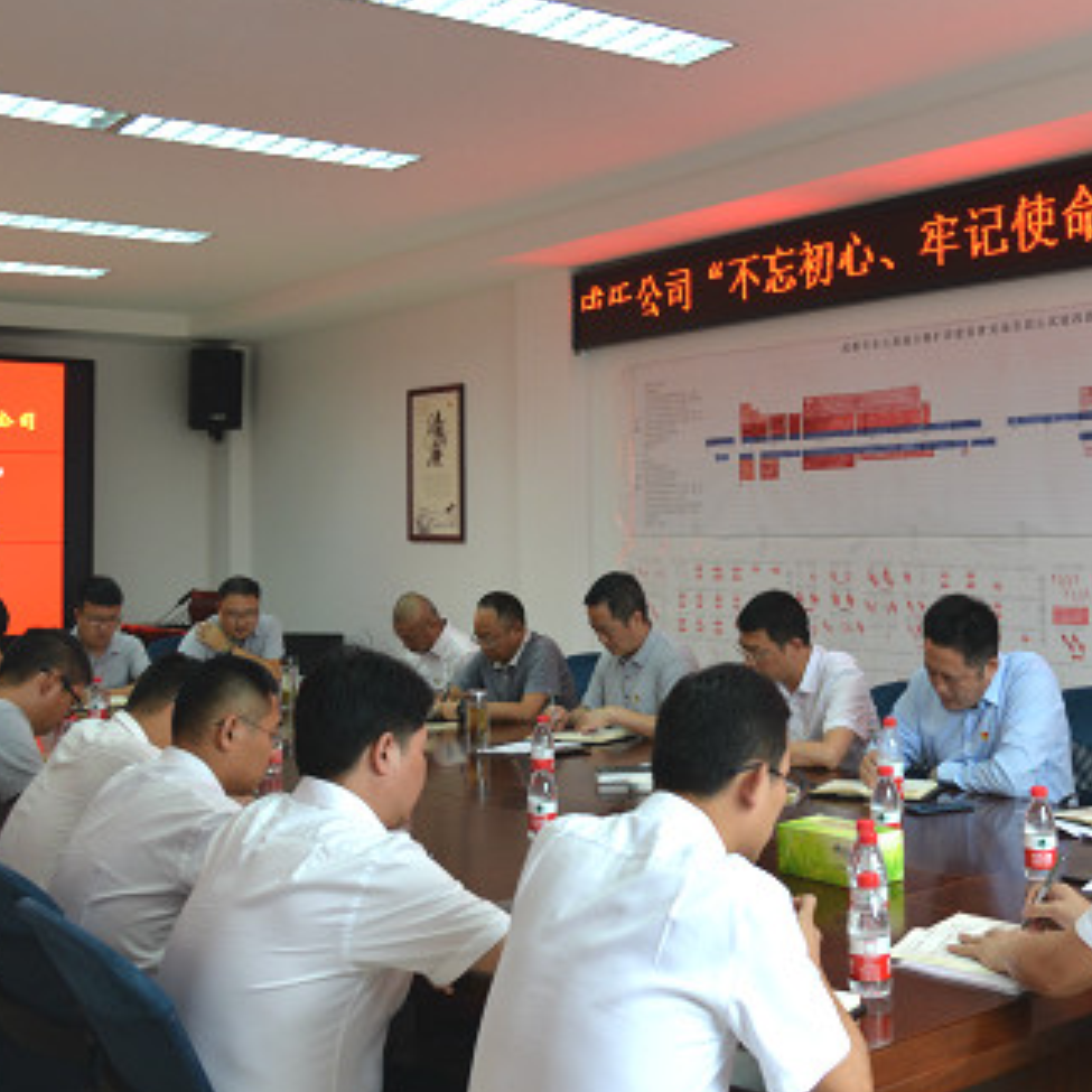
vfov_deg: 38.1
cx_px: 722
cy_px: 418
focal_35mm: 44
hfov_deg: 37.9
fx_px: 1570
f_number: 4.5
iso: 400
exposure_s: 1/80
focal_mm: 24
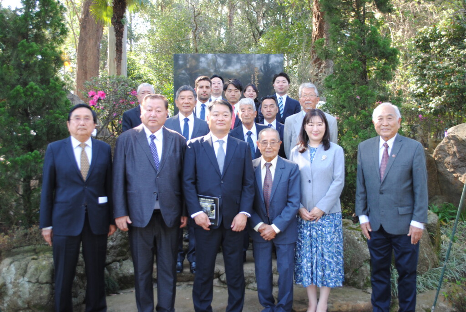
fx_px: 505
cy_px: 156
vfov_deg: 34.3
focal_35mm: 39
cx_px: 233
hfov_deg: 49.5
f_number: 4.2
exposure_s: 1/30
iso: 200
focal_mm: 26
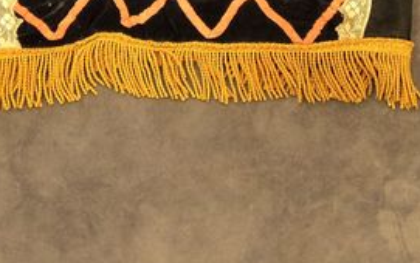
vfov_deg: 11.8
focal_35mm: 105
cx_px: 166
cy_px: -158
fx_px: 1203
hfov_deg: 19.8
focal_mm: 6.3
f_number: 3.2
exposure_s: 1/40
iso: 400
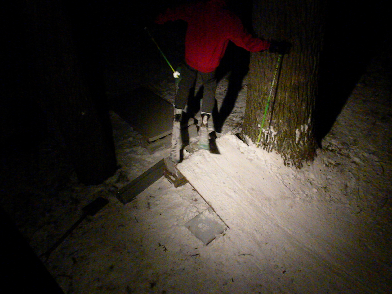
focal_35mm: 37
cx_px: 196
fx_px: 419
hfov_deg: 50.1
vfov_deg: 38.7
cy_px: 147
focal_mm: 6.6
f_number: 3.5
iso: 2320
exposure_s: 1/279
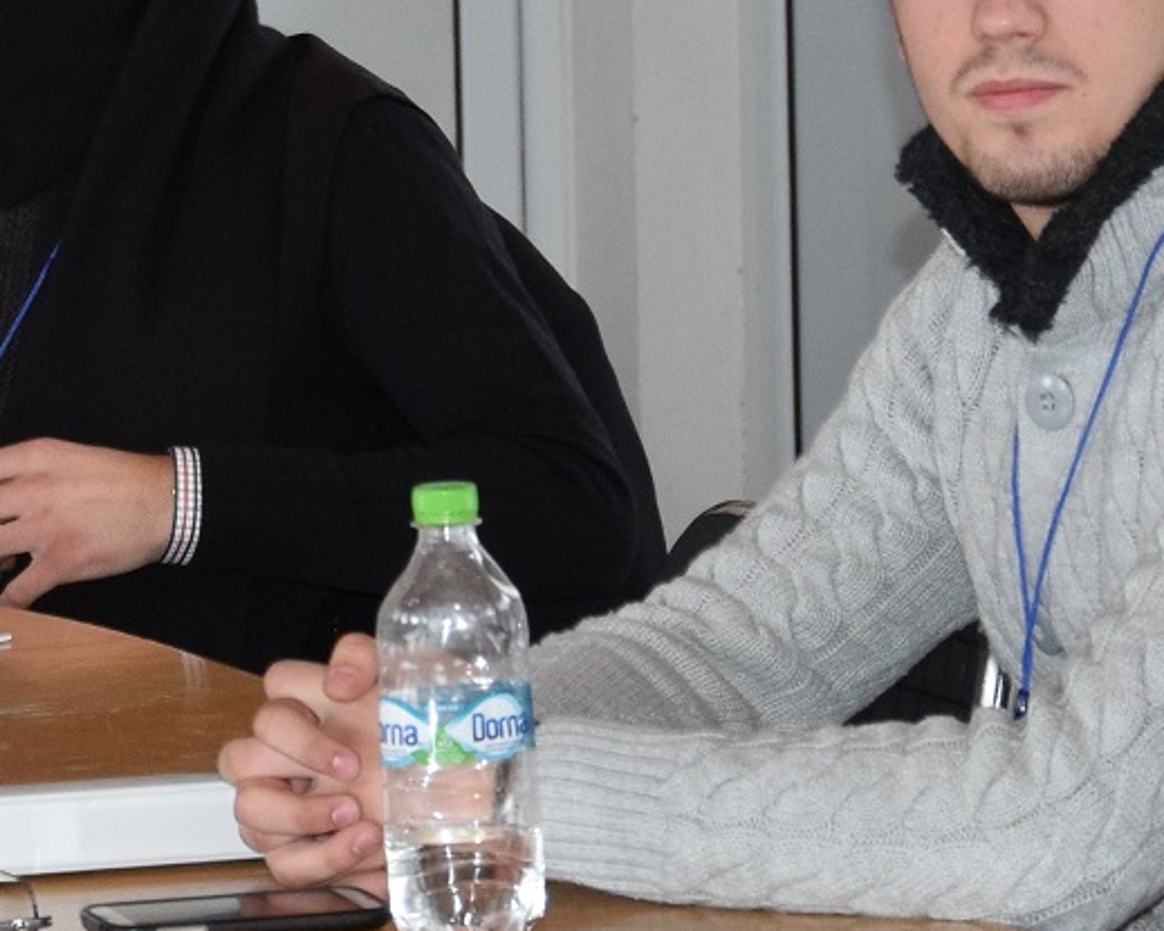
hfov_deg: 6.6
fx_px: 10098
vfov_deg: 5.3
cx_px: 267
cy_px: -83
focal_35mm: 293
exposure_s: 1/125
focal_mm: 45
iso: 800
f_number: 5.6
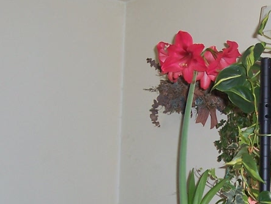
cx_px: 259
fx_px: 721
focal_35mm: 92
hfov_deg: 20.7
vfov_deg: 16.0
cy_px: 156
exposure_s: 1/60
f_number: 2.7
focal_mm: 5.6
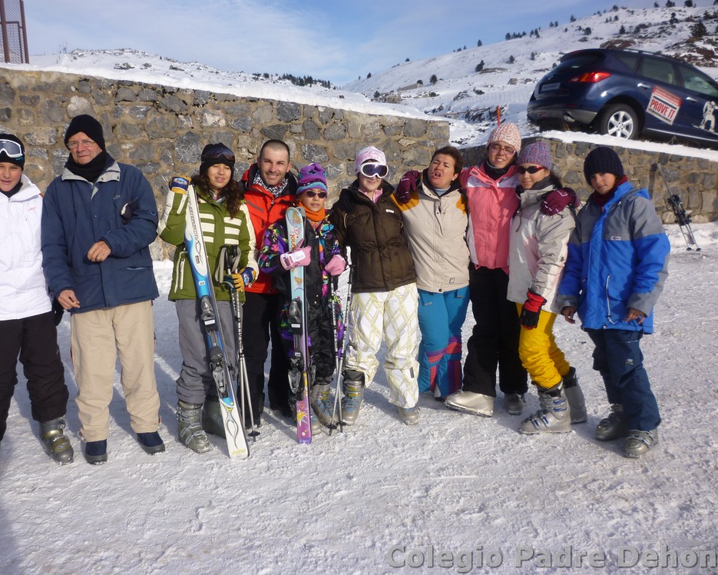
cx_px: 331
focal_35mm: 31
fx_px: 659
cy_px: 281
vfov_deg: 47.1
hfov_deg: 57.1
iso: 80
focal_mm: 5.2
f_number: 4
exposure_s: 1/500
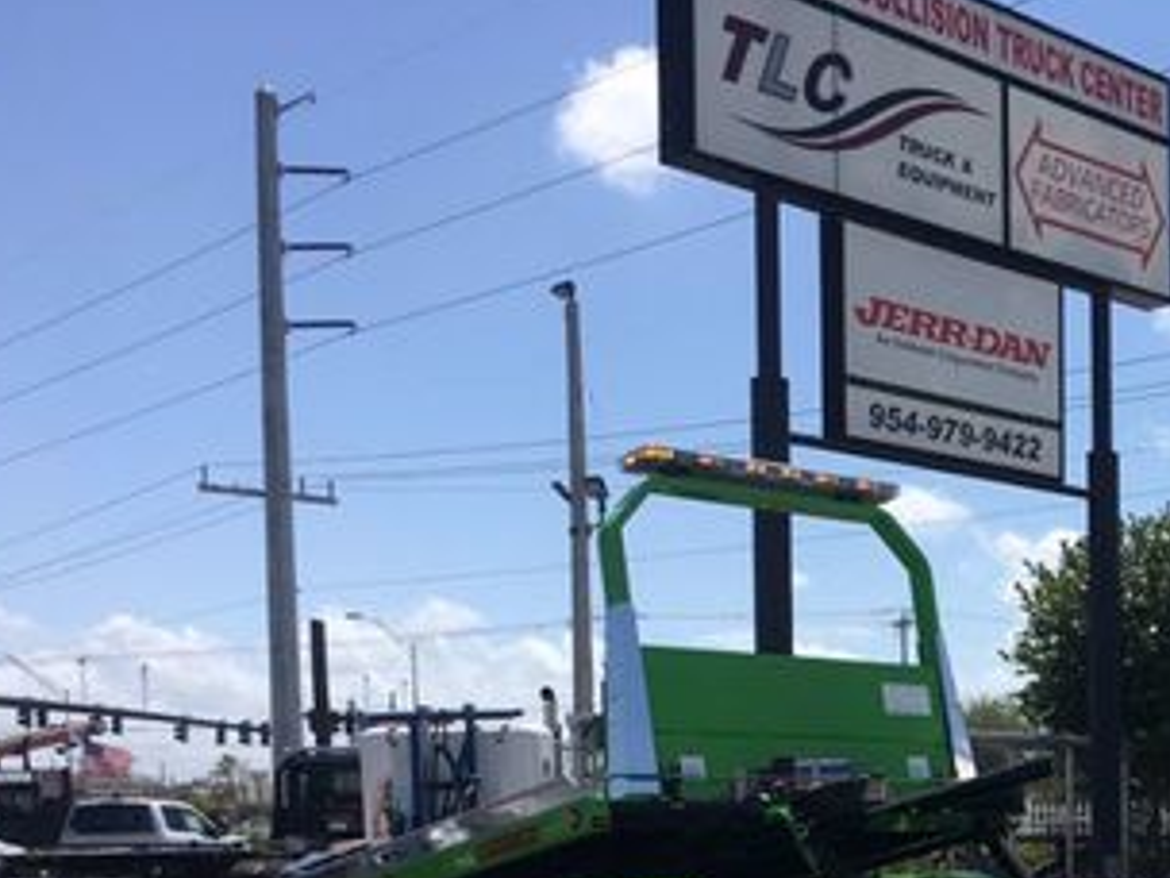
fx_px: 2062
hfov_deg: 29.5
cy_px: 901
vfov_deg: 23.0
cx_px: 1178
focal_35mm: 61
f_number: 2.2
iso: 25
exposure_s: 1/1923
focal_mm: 4.15
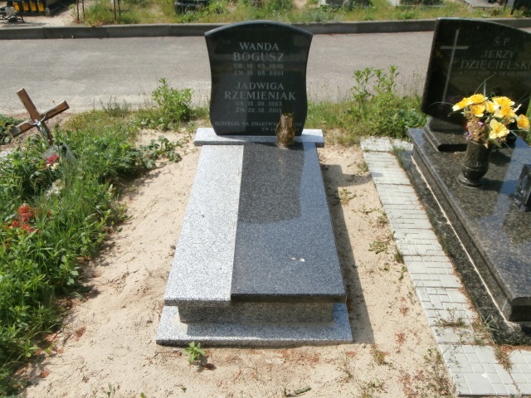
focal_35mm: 30
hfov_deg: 60.0
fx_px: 460
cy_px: 199
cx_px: 266
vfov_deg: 46.8
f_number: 3.5
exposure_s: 1/800
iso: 100
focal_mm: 5.36
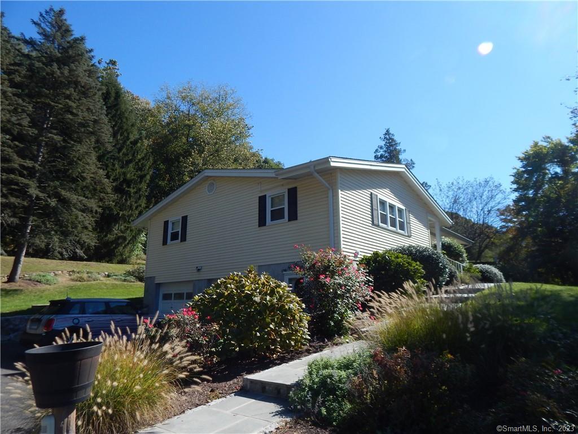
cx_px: 289
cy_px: 217
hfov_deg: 76.4
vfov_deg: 61.1
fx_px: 367
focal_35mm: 22
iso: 125
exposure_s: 1/1250
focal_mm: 4
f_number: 3
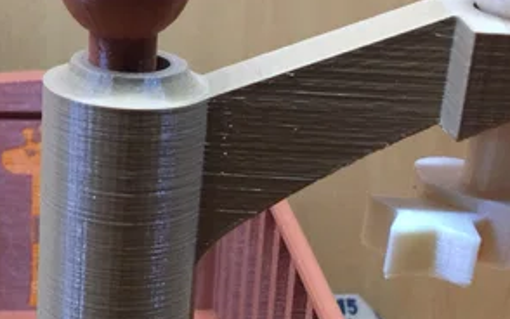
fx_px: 1210
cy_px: 309
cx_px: 138
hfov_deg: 23.6
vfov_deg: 14.8
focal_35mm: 87
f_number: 2.2
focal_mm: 4.15
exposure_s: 1/15
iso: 100
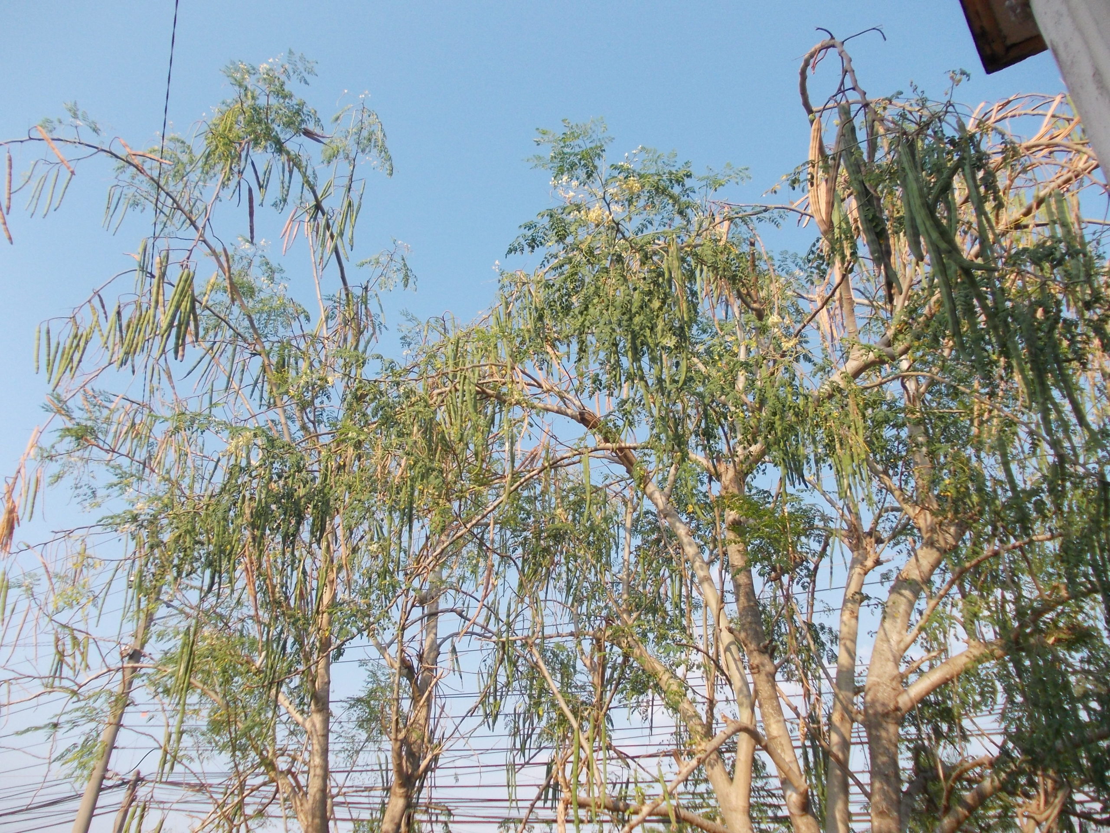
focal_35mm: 28
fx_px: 898
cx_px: 555
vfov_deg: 49.7
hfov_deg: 63.4
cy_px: 416
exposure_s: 1/125
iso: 80
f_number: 5.4
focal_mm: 4
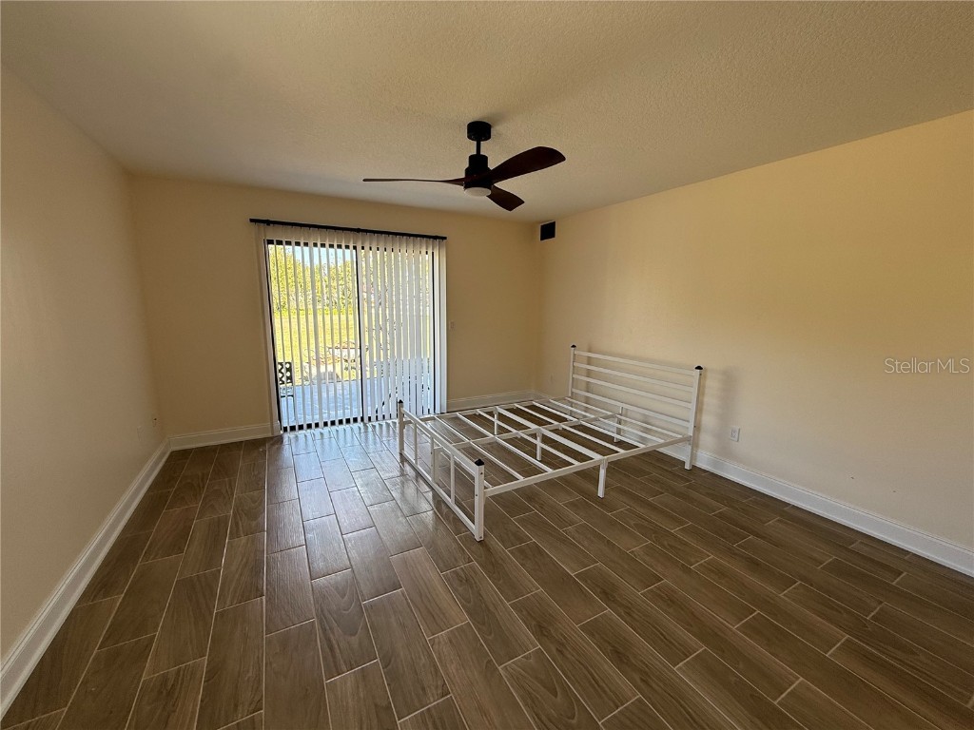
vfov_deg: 85.7
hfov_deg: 102.1
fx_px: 394
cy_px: 365
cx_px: 487
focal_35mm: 14
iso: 64
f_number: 2.2
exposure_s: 1/129
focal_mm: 2.22
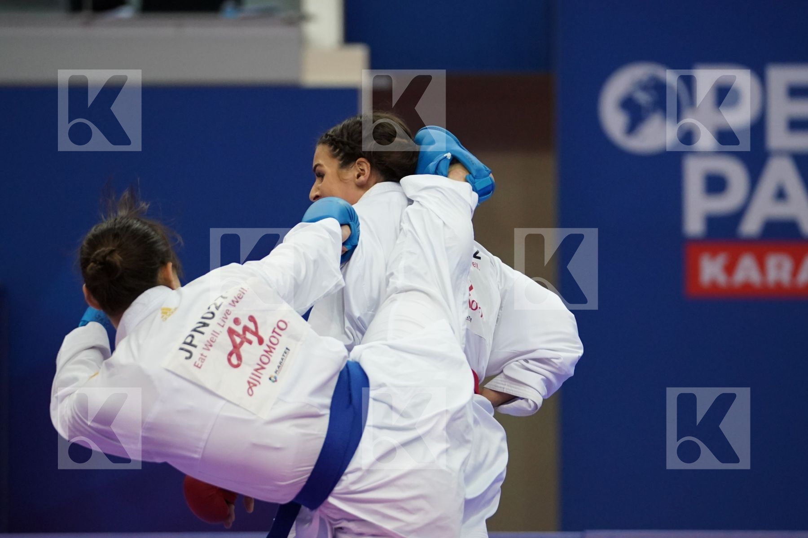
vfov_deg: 6.0
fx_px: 5117
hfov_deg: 9.0
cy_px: 269
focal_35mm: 228
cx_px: 404
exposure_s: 1/1000
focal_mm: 152
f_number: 2.8
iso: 2500
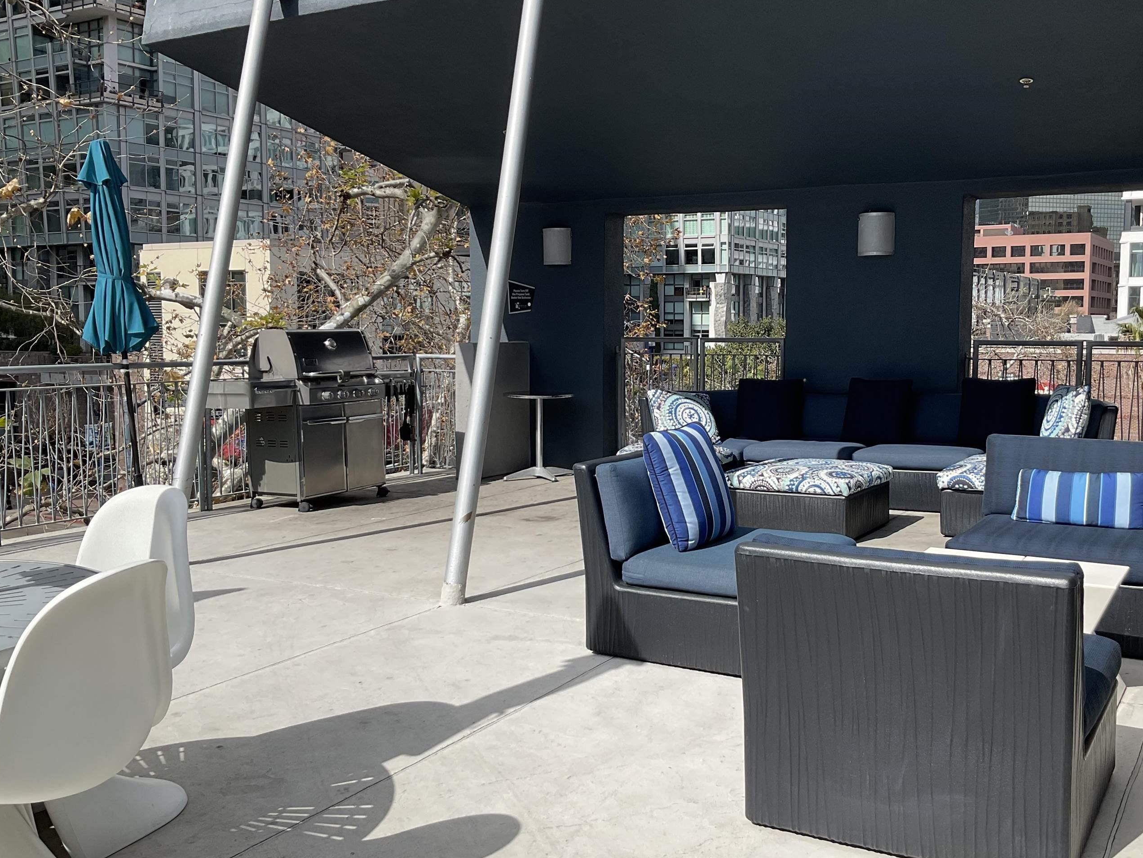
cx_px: 662
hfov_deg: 52.4
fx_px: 1156
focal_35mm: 35
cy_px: 413
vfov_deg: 40.7
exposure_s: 1/2320
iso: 16
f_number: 1.8
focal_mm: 3
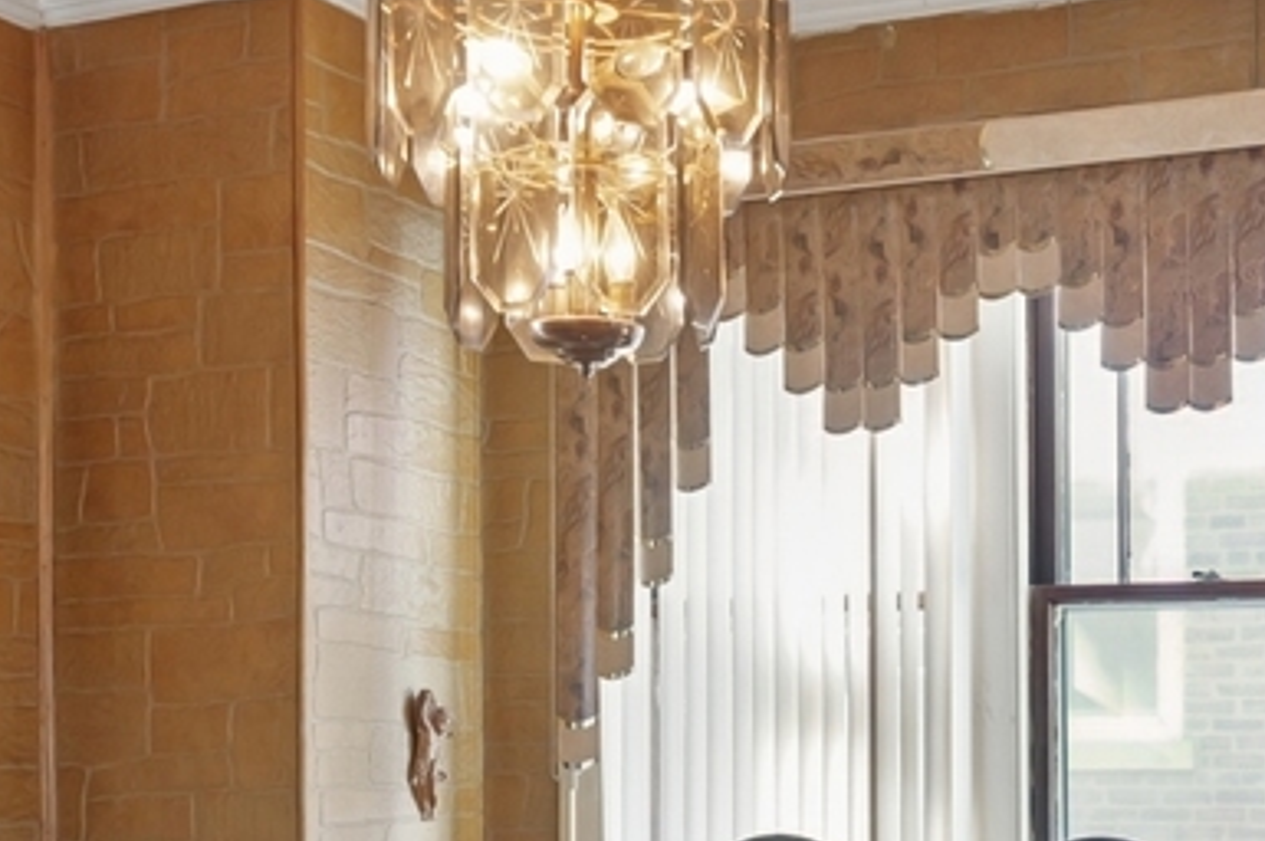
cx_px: 997
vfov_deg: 22.4
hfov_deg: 33.1
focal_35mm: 59
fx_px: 2071
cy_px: 762
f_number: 4
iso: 3200
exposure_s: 1/100
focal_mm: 14
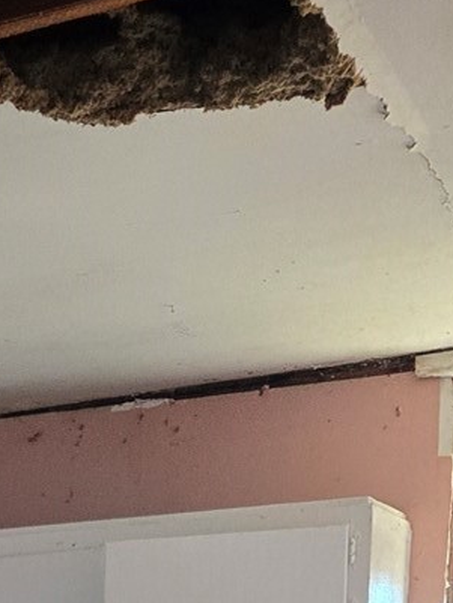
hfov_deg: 12.8
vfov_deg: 15.2
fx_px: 1918
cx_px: -224
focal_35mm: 110
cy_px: 1120
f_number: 1.8
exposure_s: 1/120
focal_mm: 5.4
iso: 400
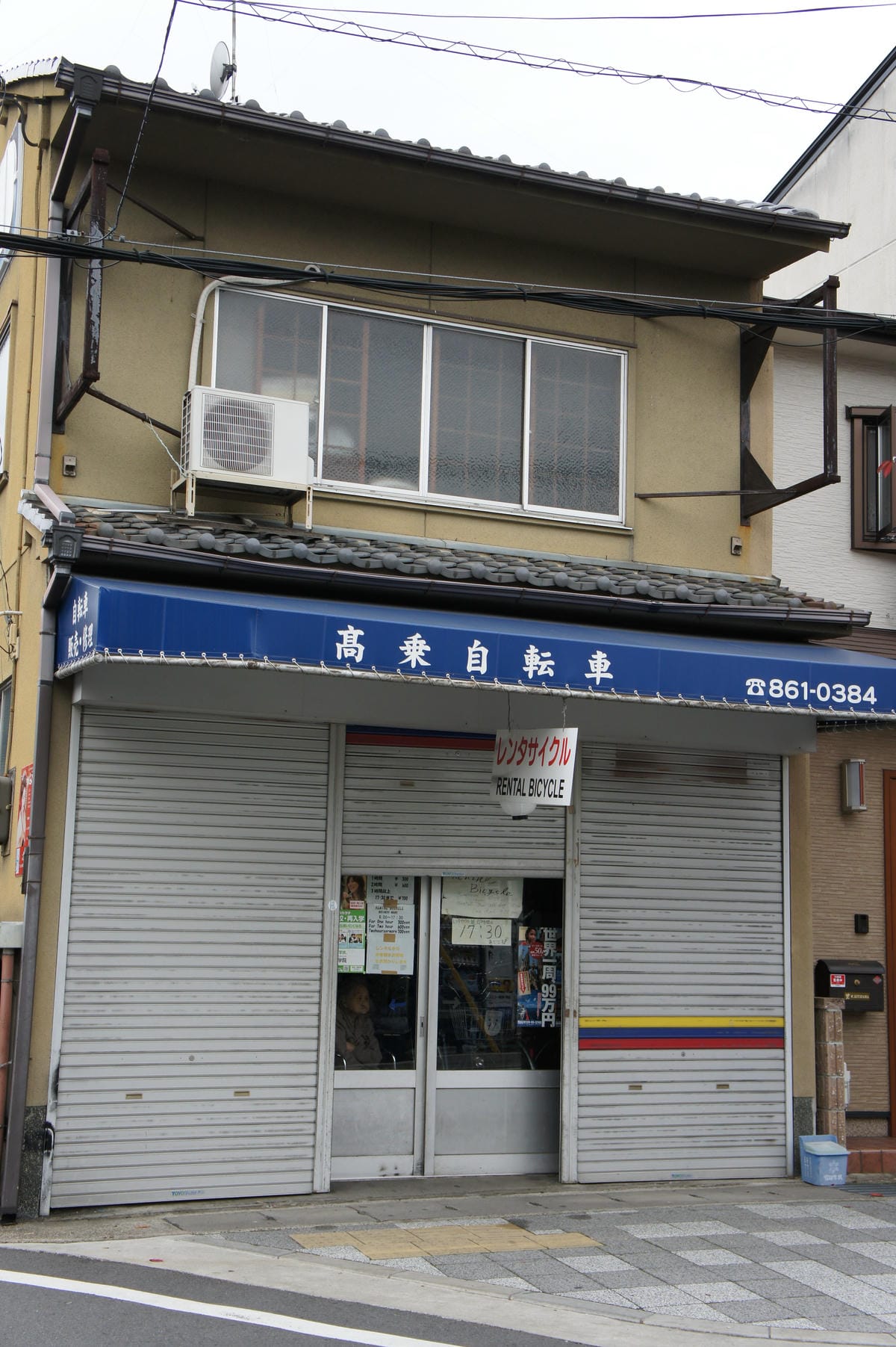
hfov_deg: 29.8
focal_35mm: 45
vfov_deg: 43.6
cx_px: 448
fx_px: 1682
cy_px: 674
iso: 200
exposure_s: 1/125
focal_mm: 30
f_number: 6.3
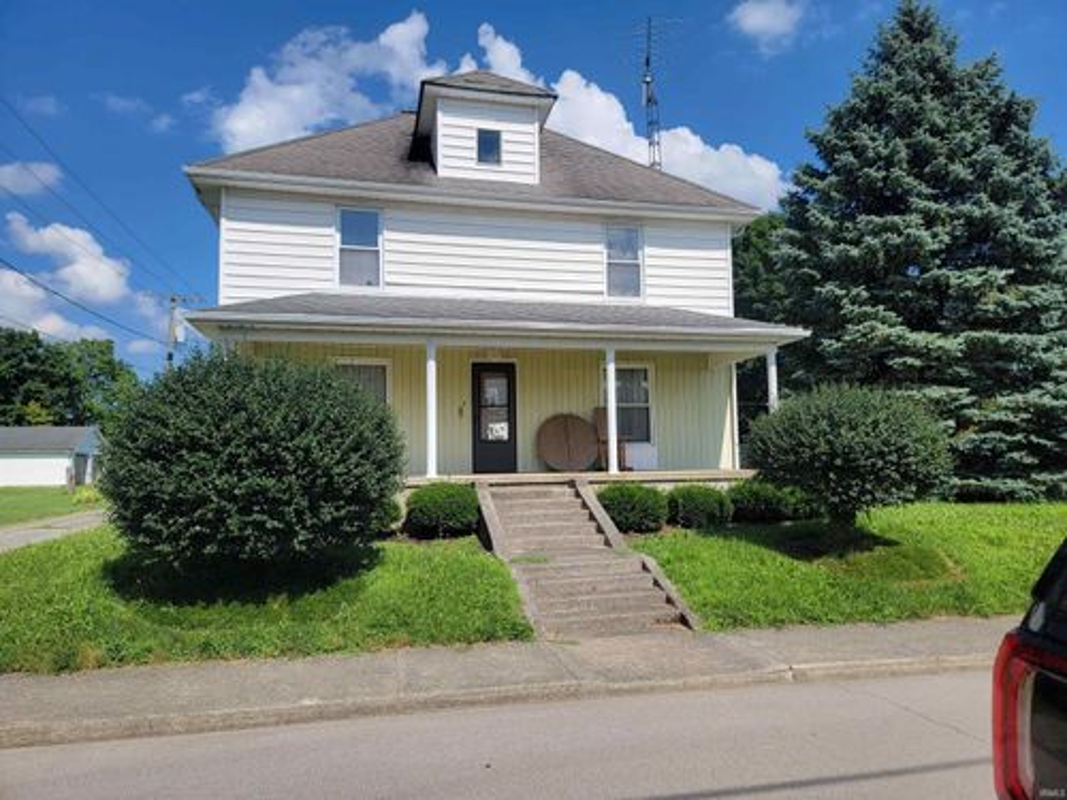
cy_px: 400
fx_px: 740
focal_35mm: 24
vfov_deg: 56.8
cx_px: 534
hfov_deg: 71.6
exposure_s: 1/1105
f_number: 1.8
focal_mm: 6.7
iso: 16
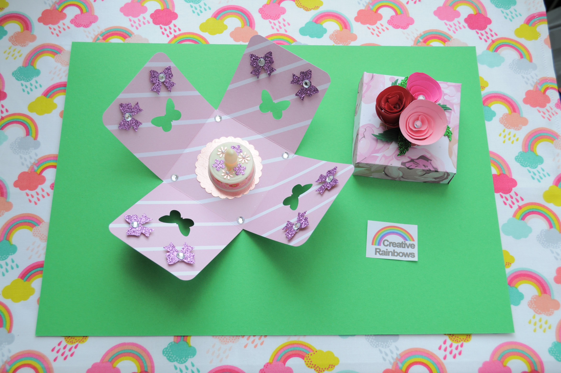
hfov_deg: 49.6
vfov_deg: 34.1
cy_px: 186
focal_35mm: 39
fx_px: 607
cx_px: 280
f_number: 5.6
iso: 200
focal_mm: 26
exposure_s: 1/125
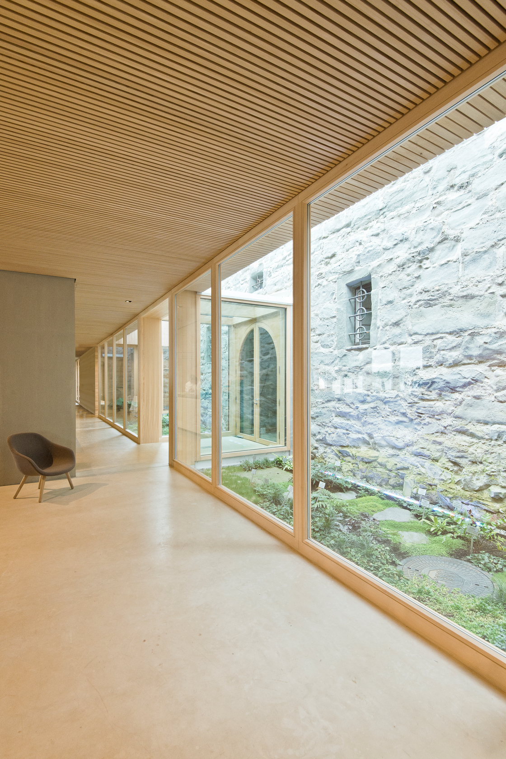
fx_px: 358
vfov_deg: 93.3
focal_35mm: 17
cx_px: 253
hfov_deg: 70.5
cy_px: 380
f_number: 11
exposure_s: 1/10
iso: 1600
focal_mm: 17
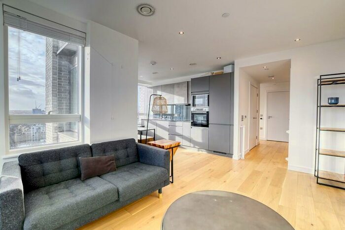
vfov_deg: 77.4
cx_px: 172
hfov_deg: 100.4
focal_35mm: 15
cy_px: 115
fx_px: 144
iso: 100
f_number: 8
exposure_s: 1/250
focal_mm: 10
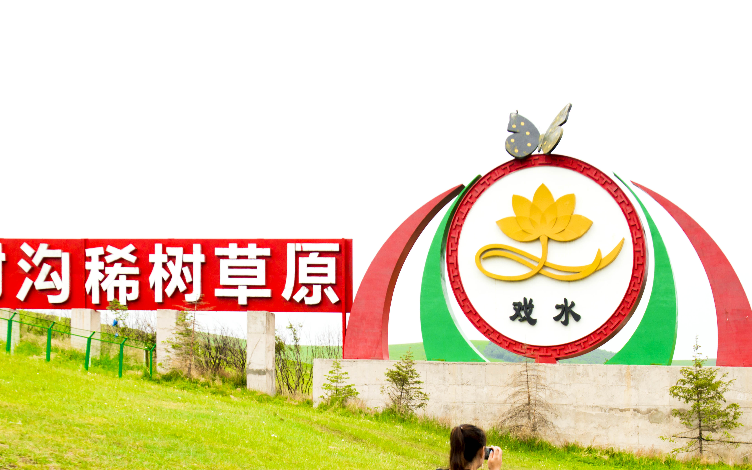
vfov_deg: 20.6
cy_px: 395
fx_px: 1271
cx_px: 292
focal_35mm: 62
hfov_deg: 32.8
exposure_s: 1/125
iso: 100
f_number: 5.6
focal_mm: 36
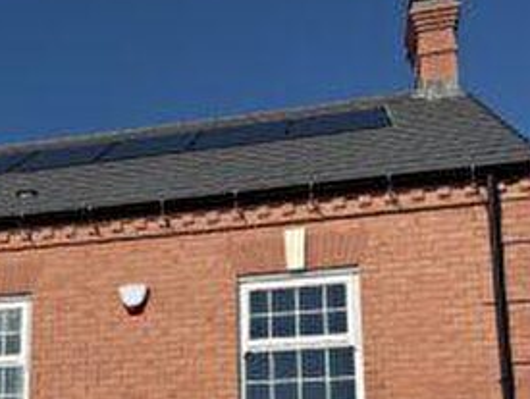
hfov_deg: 30.8
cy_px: 417
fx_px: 935
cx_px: 96
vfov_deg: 22.9
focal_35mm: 61
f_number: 1.78
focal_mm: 6.76
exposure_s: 1/8130
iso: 80
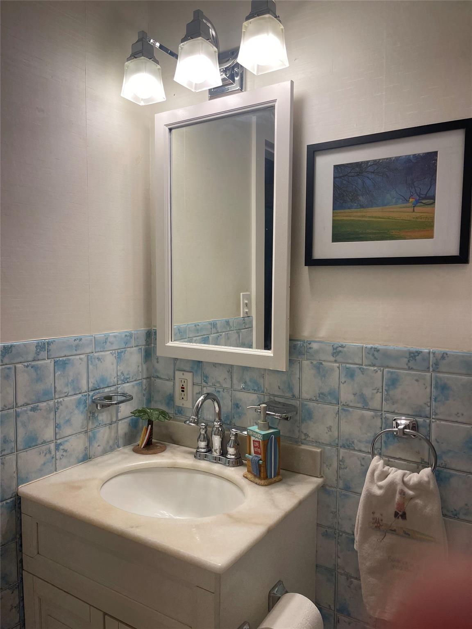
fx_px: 455
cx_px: 236
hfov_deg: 54.9
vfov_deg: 69.4
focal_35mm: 25
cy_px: 314
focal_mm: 5.1
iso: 32
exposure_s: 1/120
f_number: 1.6
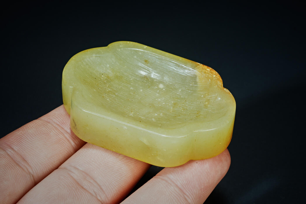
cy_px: 102
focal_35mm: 157
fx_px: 1335
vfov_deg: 8.7
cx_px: 153
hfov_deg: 13.1
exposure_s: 1/160
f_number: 18
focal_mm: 105
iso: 100
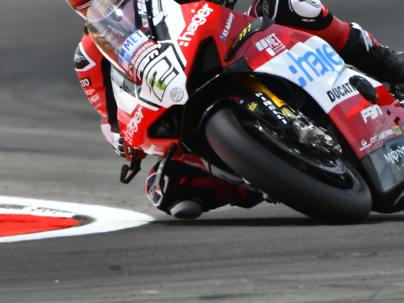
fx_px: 18963
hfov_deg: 1.2
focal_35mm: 1625
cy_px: 65
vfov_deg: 0.9
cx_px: 370
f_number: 6.3
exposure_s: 1/1000
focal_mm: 550
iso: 360
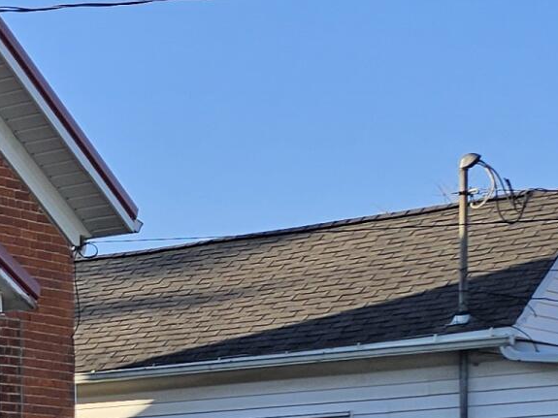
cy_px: 546
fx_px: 1934
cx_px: -752
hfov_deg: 12.9
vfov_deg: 12.0
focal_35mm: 120
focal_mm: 5.4
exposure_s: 1/1628
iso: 32
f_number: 1.8
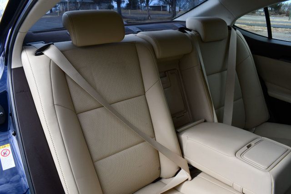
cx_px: 146
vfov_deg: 48.0
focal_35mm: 27
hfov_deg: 67.4
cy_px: 97
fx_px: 218
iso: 200
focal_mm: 18
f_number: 8
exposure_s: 1/250
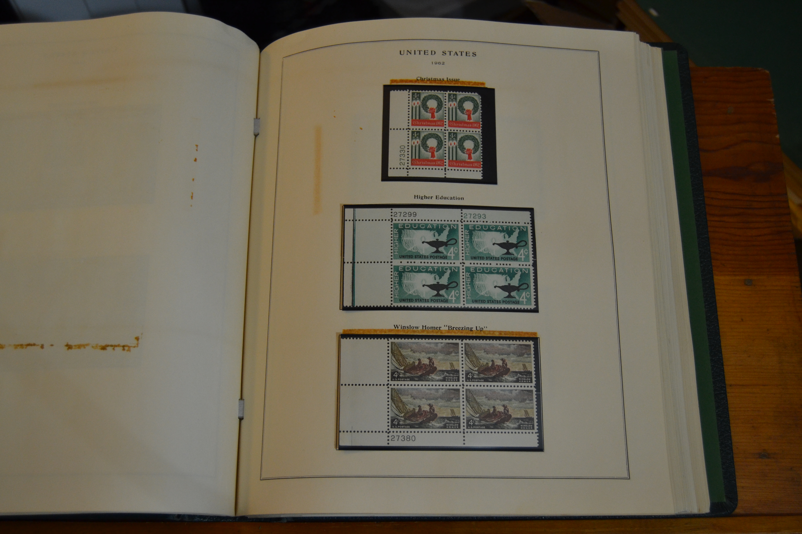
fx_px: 869
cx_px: 401
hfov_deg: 49.6
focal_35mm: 39
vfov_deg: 34.2
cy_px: 267
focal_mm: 26
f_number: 4
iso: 900
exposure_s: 1/60
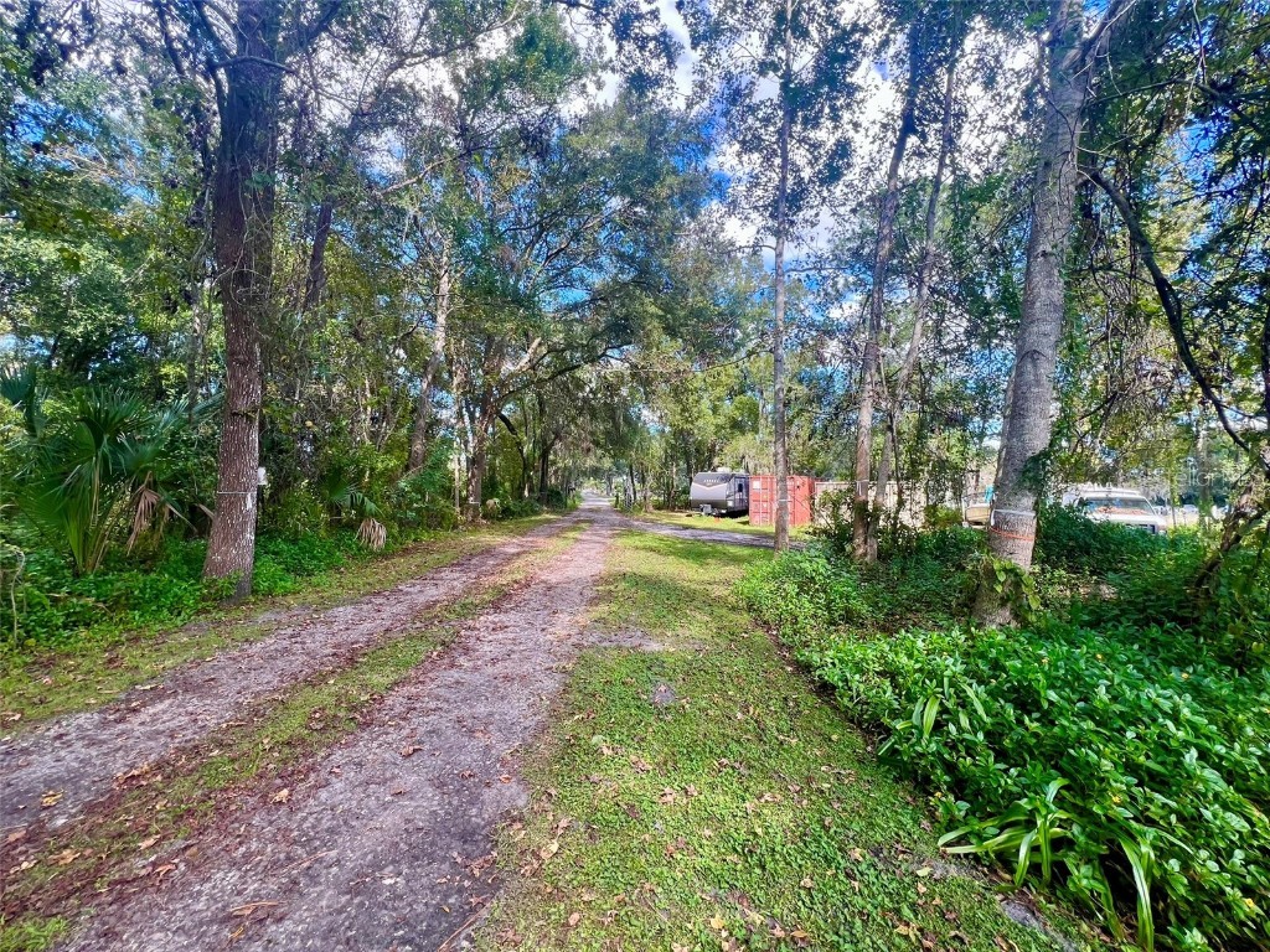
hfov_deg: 106.2
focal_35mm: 13
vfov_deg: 89.9
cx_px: 635
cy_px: 476
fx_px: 477
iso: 32
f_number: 1.8
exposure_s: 1/155
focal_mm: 1.57
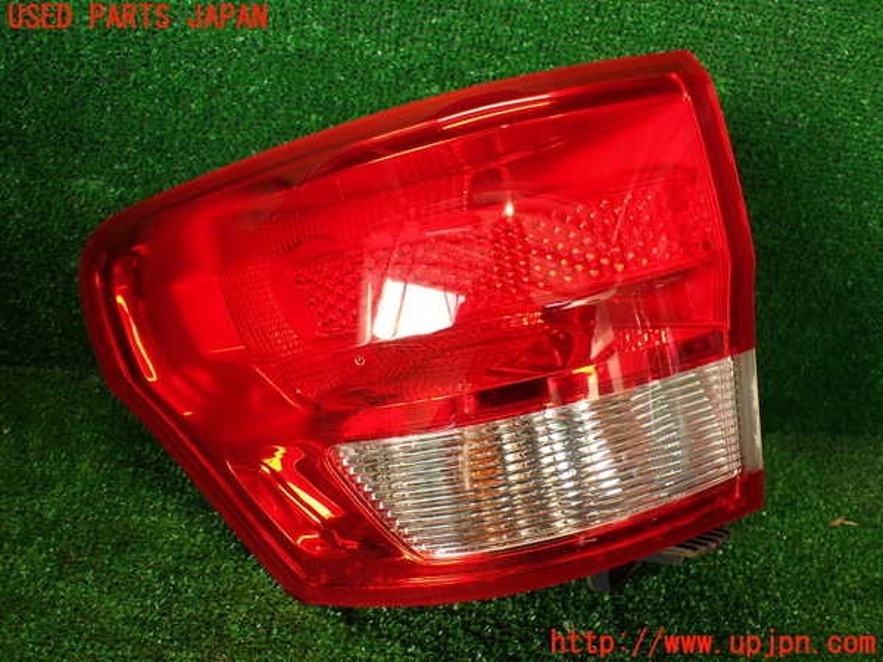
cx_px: 442
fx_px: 816
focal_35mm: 32
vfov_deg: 44.2
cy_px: 331
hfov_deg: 56.8
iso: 160
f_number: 2.4
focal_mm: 5.79
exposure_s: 1/60
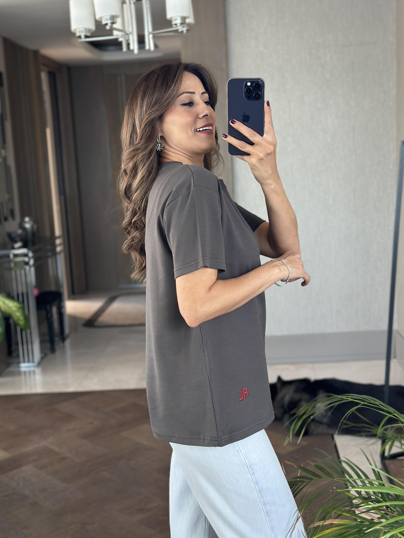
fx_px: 763
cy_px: 271
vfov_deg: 38.9
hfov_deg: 29.7
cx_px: 199
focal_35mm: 49
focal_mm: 6.86
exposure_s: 1/60
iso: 160
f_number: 1.78
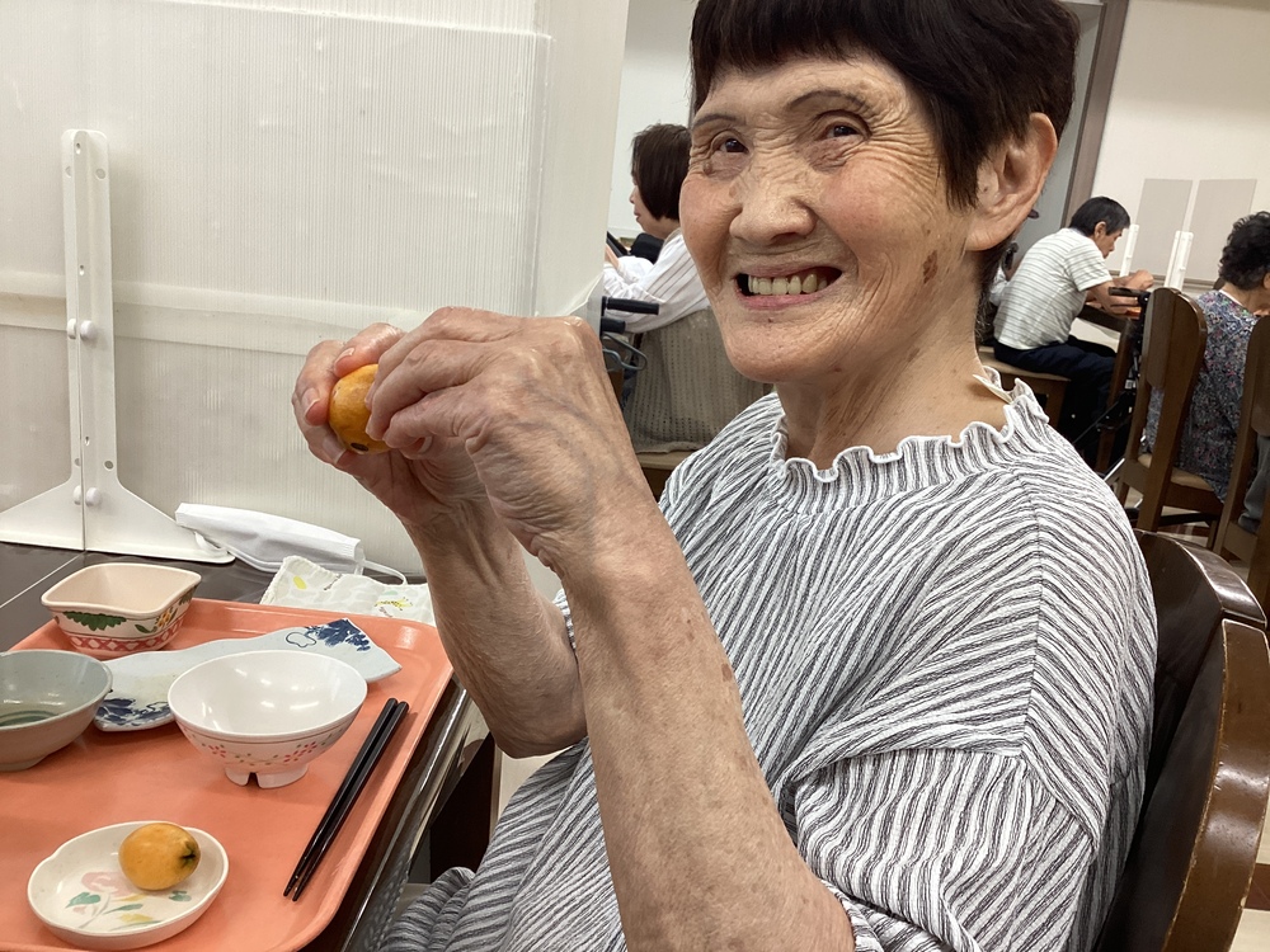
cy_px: 476
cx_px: 635
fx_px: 1137
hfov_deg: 58.4
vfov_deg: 45.4
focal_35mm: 31
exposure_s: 1/60
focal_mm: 3.3
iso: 100
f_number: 2.4
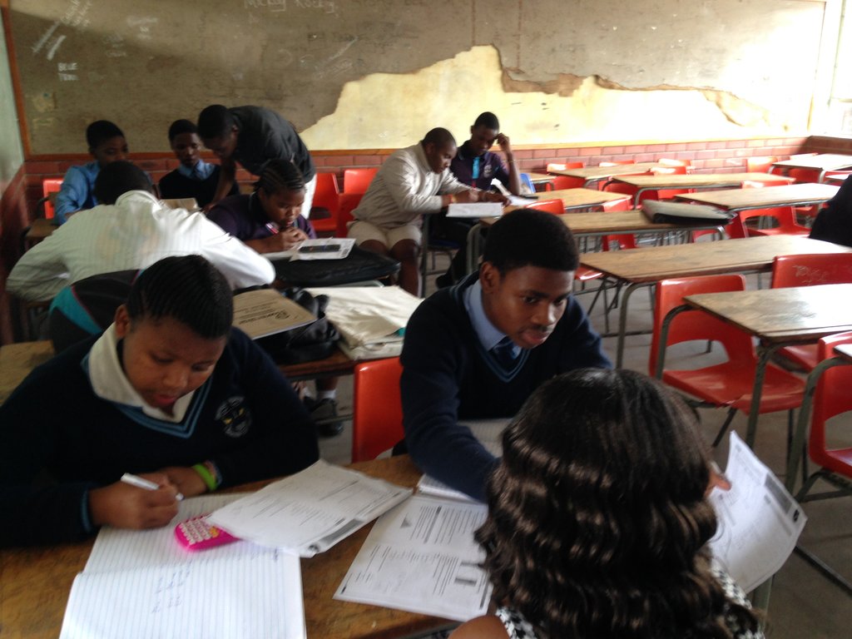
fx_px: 812
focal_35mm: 33
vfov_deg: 42.9
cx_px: 426
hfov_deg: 55.4
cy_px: 320
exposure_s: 1/20
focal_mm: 4.12
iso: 80
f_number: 2.4
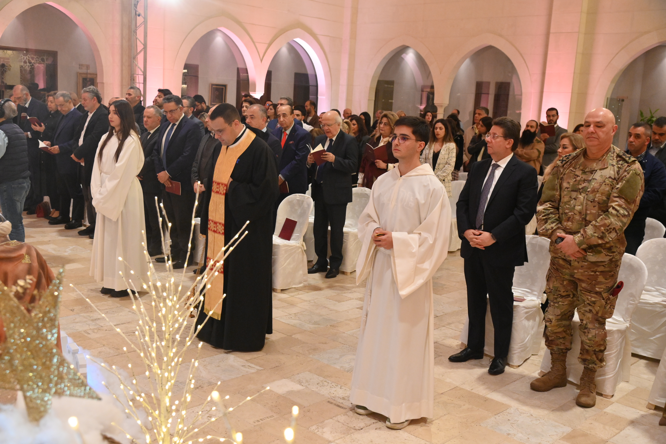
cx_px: 333
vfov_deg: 35.0
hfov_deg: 50.7
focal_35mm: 38
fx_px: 703
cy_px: 222
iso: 5000
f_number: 5.6
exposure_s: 1/200
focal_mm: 38
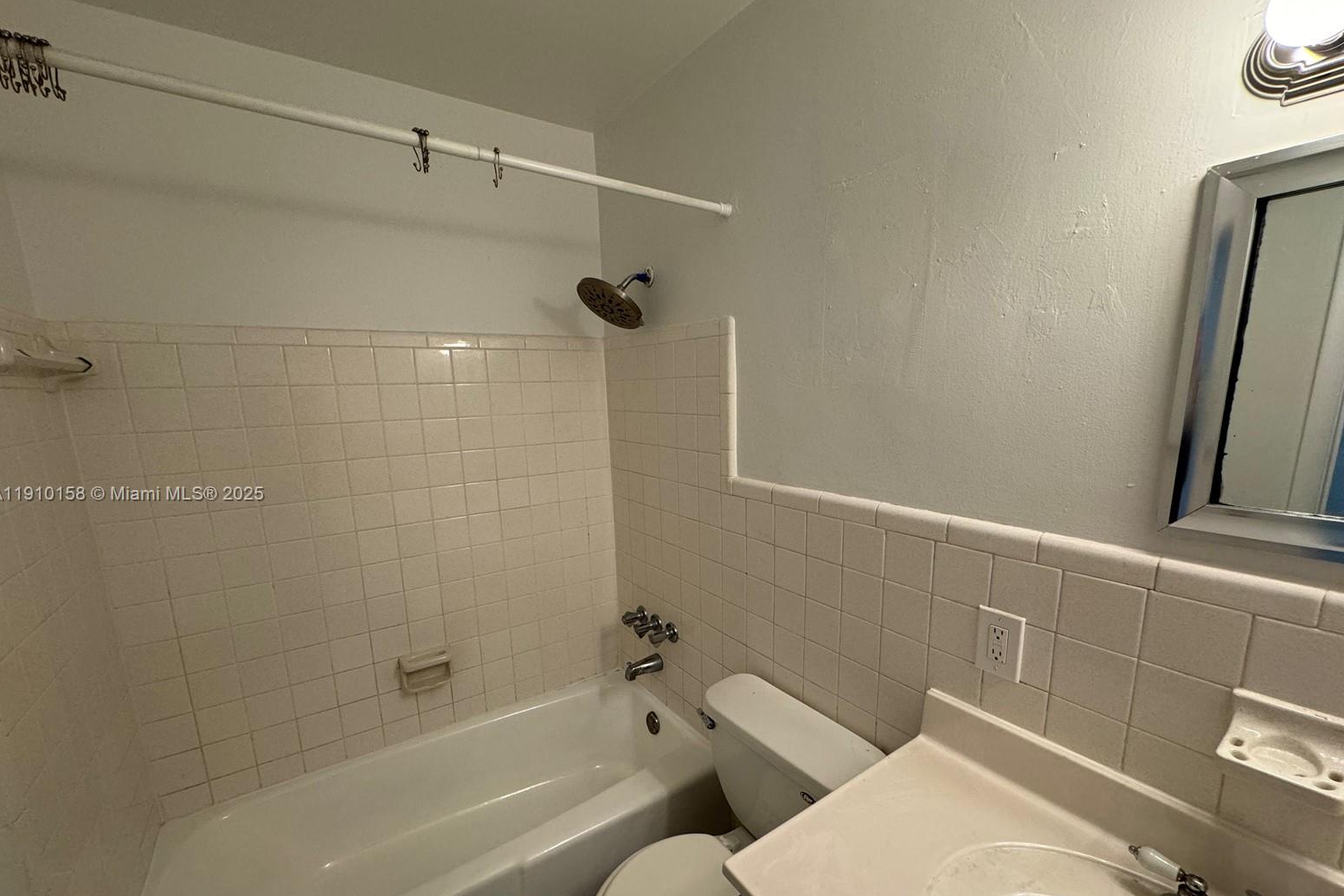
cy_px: 495
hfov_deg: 100.4
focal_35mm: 15
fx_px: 560
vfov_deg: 77.1
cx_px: 679
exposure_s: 1/120
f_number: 2.2
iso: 200
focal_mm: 2.22
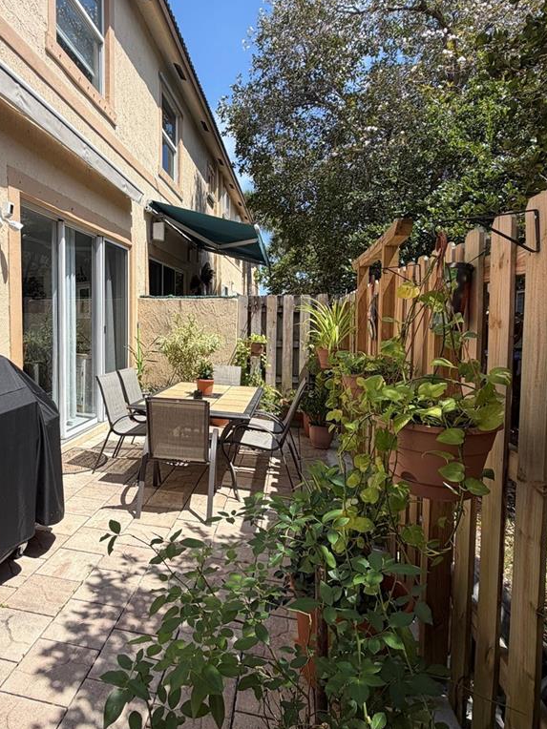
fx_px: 464
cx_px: 185
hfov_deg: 59.8
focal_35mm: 22
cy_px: 351
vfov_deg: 76.4
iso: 20
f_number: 2.2
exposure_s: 1/770
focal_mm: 2.22
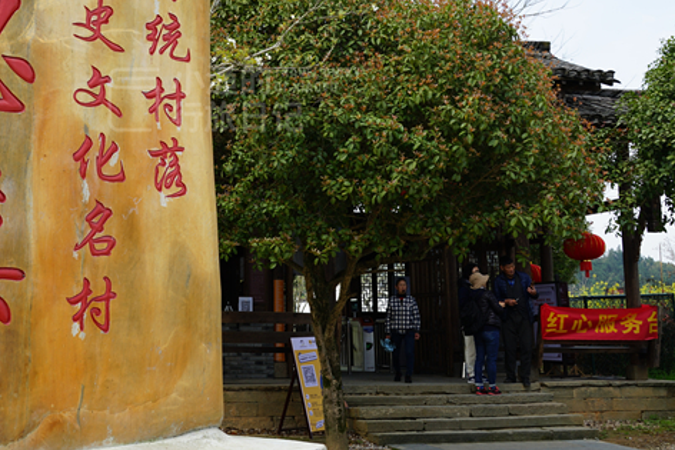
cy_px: 97
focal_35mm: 54
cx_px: 233
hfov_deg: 36.5
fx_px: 1013
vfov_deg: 24.7
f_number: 9
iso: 100
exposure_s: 1/80
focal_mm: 34
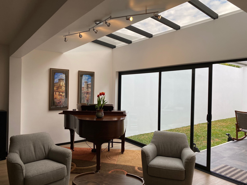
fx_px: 186
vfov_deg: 53.1
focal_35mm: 26
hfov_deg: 67.3
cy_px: 92
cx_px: 124
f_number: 1.8
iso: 32
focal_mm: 4.25
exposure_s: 1/332
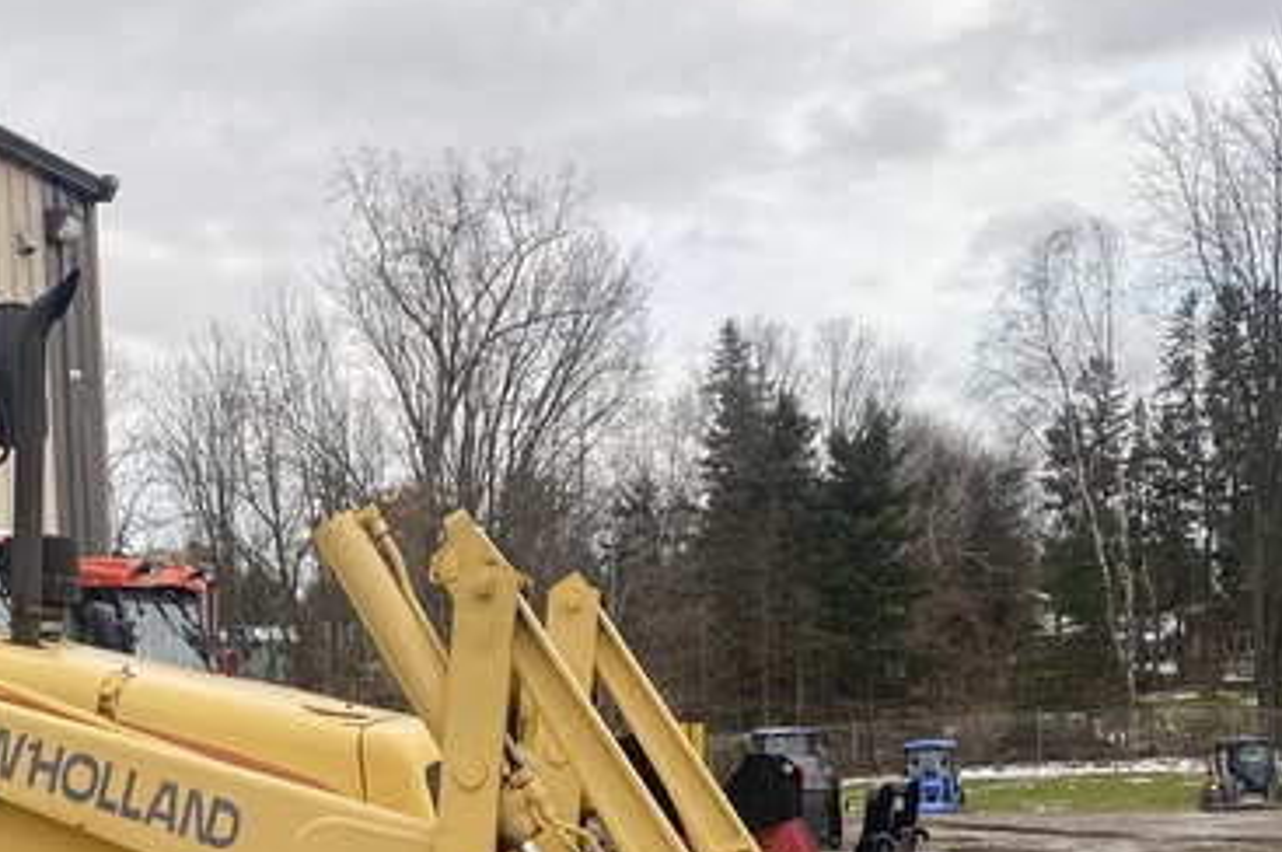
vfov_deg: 21.7
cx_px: 290
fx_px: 2099
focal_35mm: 59
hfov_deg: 33.2
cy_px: 943
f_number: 1.8
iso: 32
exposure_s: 1/389
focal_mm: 4.25
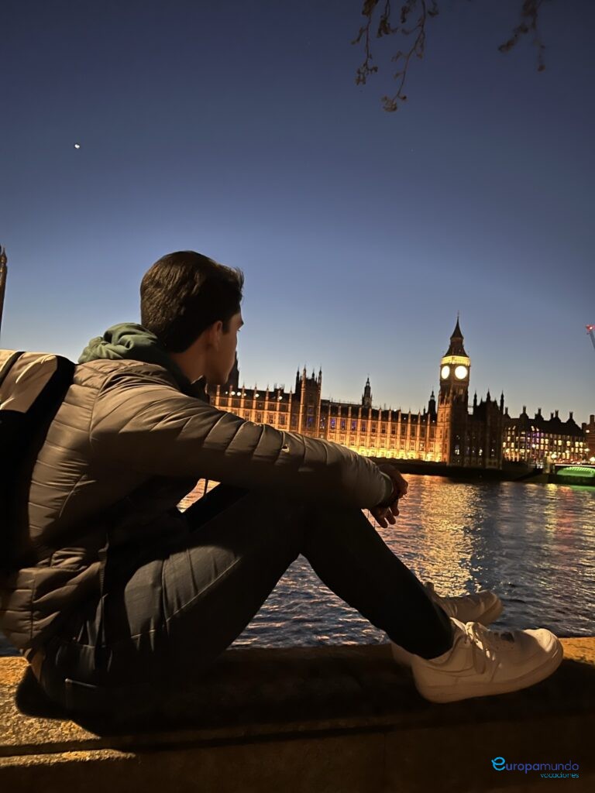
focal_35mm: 26
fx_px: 596
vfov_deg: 67.3
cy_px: 396
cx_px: 298
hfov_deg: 53.1
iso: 1000
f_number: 1.5
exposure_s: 1/14
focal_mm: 5.7
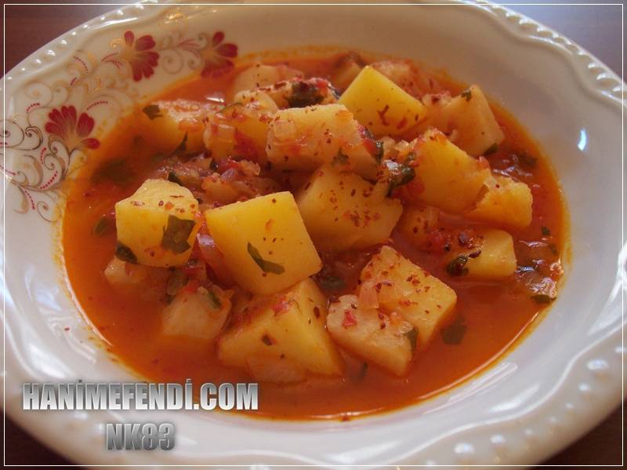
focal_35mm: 38
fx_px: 688
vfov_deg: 37.7
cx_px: 314
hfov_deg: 49.0
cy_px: 235
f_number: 2.8
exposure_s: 1/30
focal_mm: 8
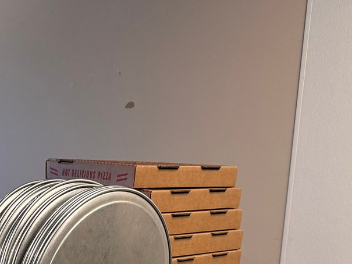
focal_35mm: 60
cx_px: 47
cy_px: 306
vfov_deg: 22.7
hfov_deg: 31.0
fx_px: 610
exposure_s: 1/121
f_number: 1.78
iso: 160
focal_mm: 6.86
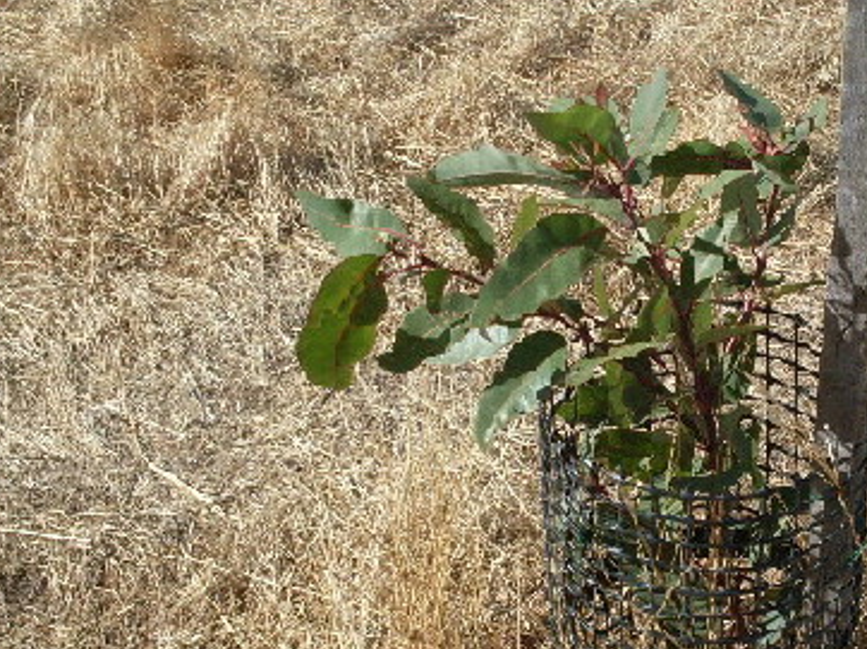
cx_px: 687
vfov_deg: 23.1
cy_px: 443
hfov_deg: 30.1
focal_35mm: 63
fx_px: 1577
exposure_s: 1/180
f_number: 8.4
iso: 80
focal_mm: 6.3
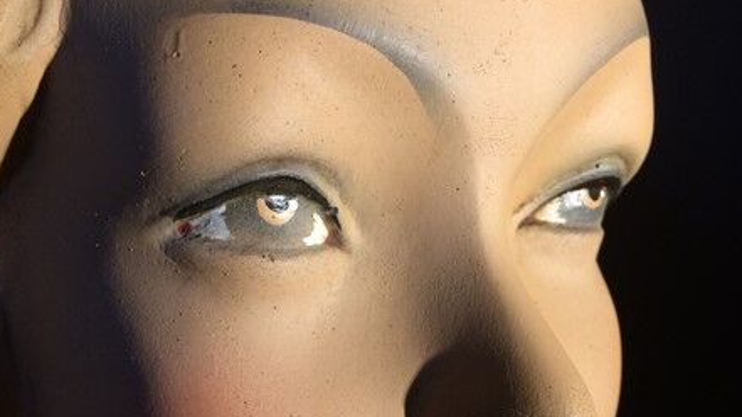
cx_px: 367
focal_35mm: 43
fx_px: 846
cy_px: 284
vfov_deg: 27.5
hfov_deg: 47.4
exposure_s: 1/33
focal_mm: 4.15
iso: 125
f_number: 2.2
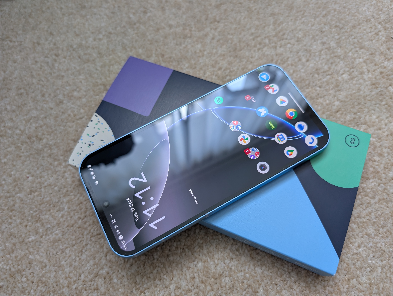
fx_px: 273
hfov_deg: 71.5
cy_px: 148
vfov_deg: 56.9
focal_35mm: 24
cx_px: 196
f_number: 1.68
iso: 19
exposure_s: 1/61
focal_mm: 6.9
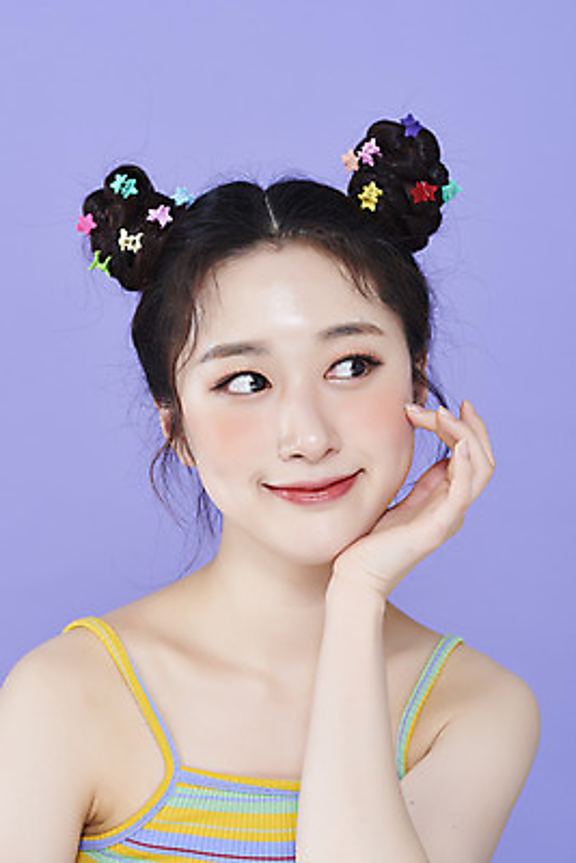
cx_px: 288
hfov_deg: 13.1
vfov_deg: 19.4
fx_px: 2518
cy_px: 432
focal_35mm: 105
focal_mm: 105
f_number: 11
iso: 64
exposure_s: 1/125
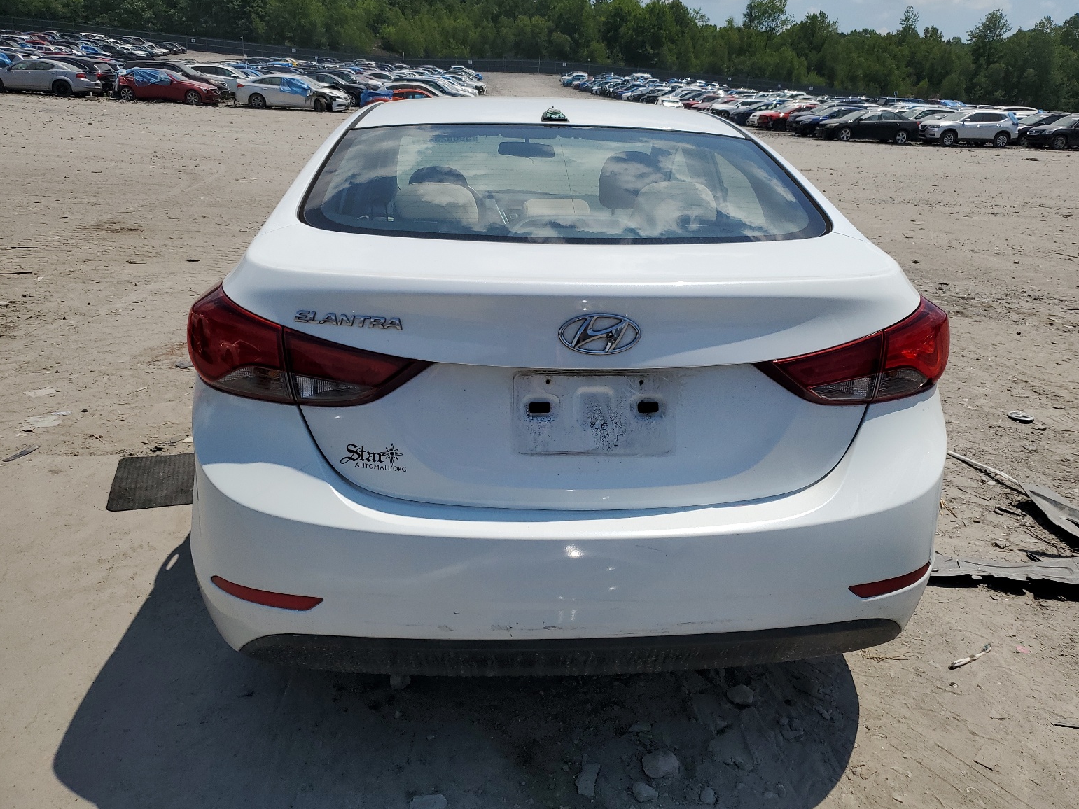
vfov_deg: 51.4
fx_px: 842
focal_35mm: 27
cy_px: 396
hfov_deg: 65.3
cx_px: 554
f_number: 1.5
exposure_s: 1/10000
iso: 51
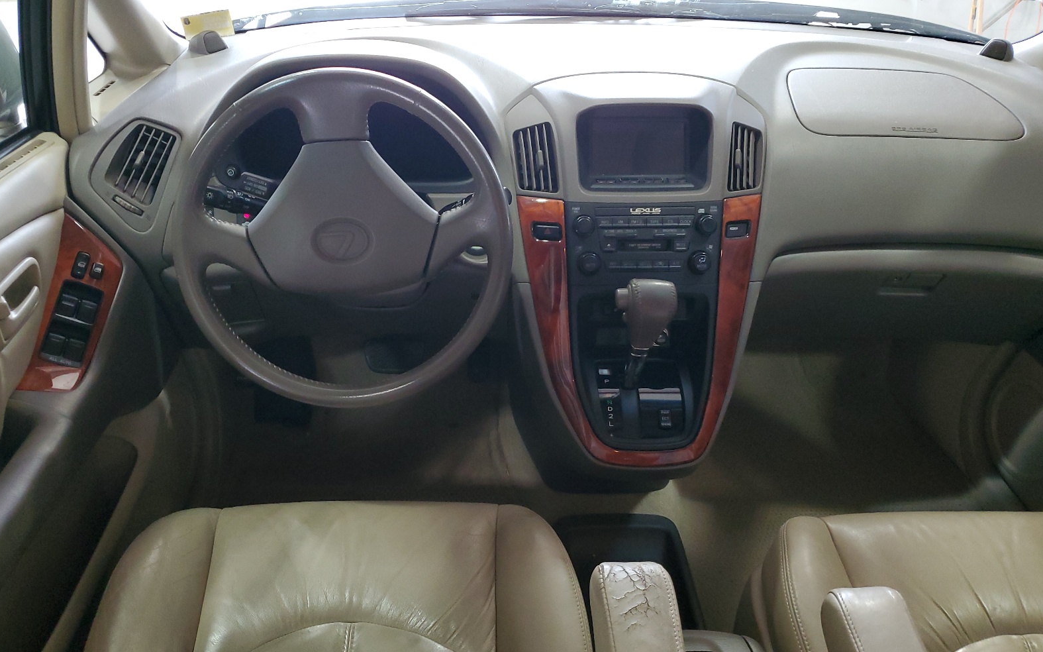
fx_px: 796
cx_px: 515
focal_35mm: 28
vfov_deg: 44.5
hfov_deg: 66.5
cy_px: 345
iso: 235
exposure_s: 1/60.2
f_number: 1.5
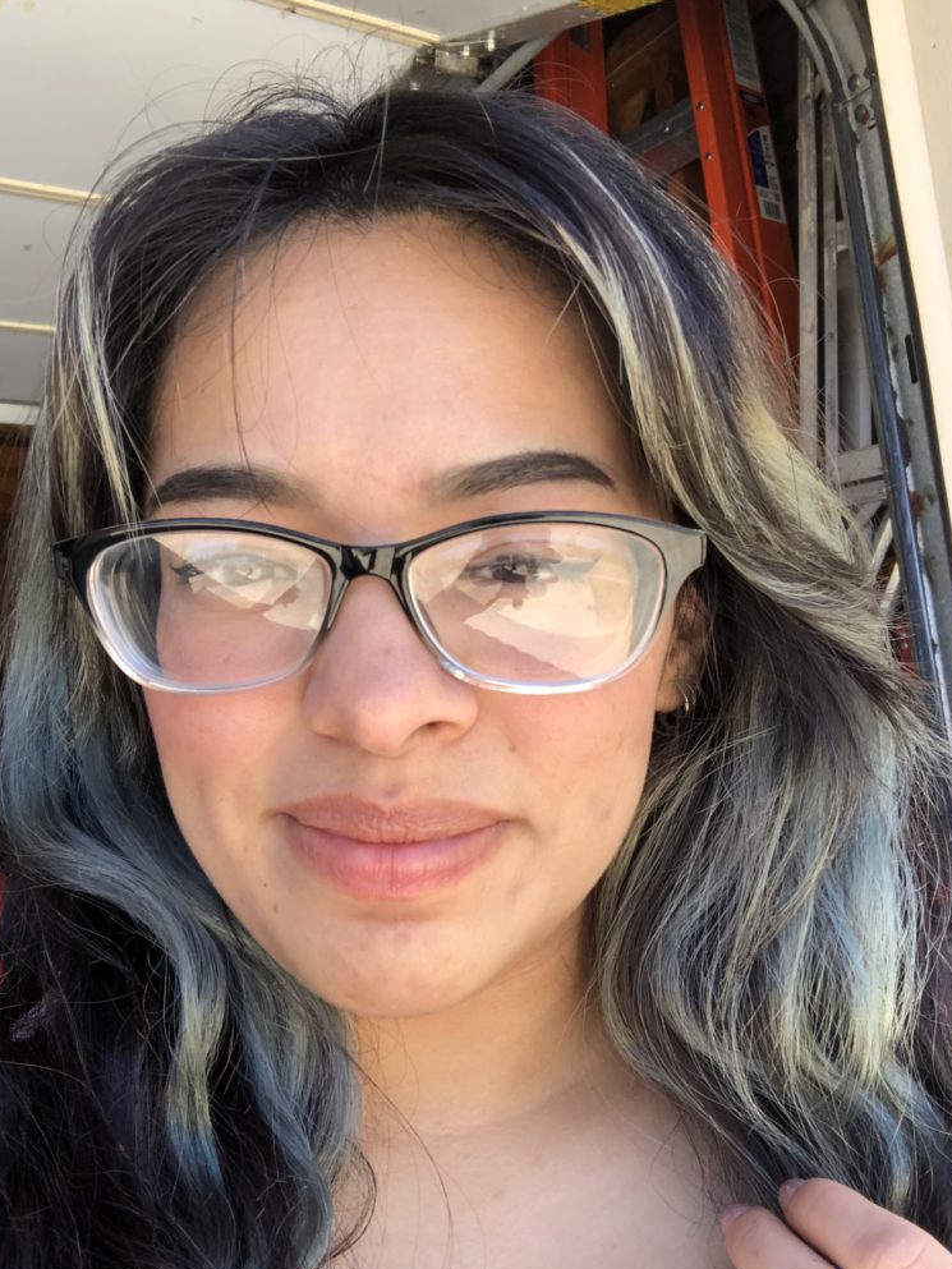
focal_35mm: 33
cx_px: 481
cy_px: 653
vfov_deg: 55.3
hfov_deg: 43.0
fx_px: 1210
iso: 20
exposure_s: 1/132
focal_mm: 2.87
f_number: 2.2
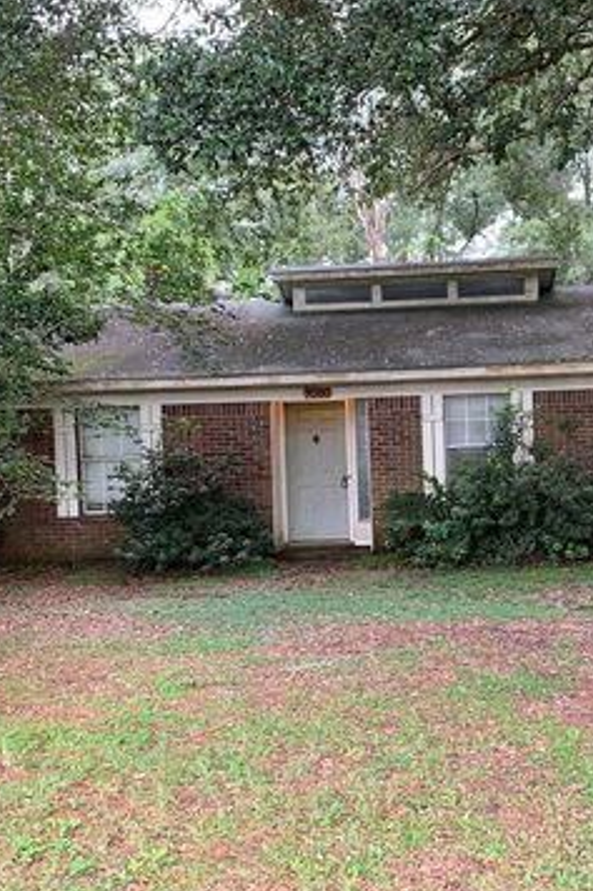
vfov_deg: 50.7
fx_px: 940
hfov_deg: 34.7
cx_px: 390
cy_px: 454
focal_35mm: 38
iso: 80
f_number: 1.8
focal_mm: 4.25
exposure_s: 1/121
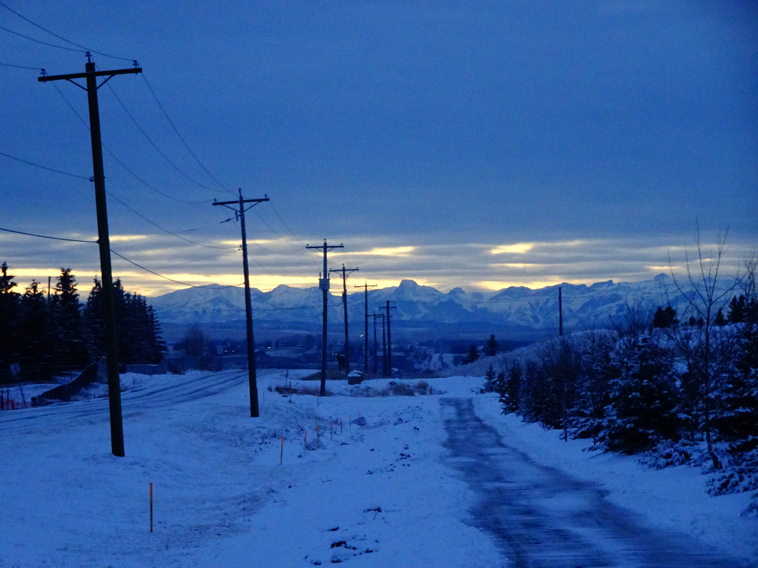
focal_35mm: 189
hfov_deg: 10.5
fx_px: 4139
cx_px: 379
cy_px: 284
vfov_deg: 7.9
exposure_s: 1/25
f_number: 5.6
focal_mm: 32.24
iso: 800
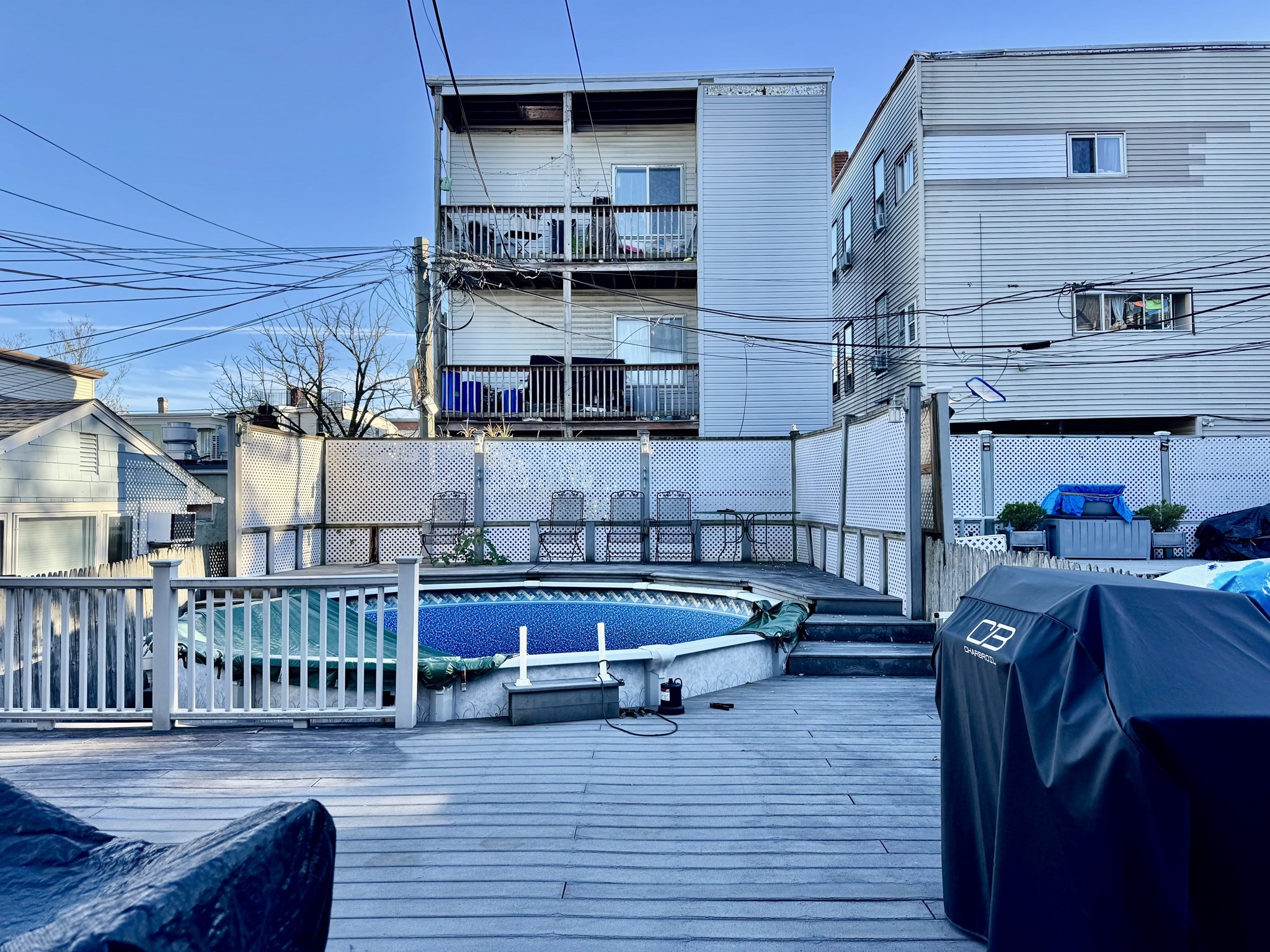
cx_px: 635
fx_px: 881
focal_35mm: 24
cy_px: 476
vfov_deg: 56.8
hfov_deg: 71.6
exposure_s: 1/980
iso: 80
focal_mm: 6.76
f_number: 1.78
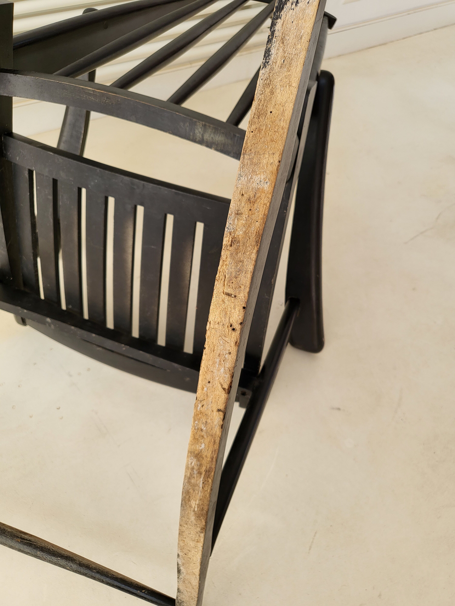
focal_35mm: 26
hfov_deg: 53.1
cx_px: 228
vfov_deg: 67.3
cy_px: 303
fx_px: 456
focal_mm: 4.25
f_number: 1.8
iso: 50
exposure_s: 1/167
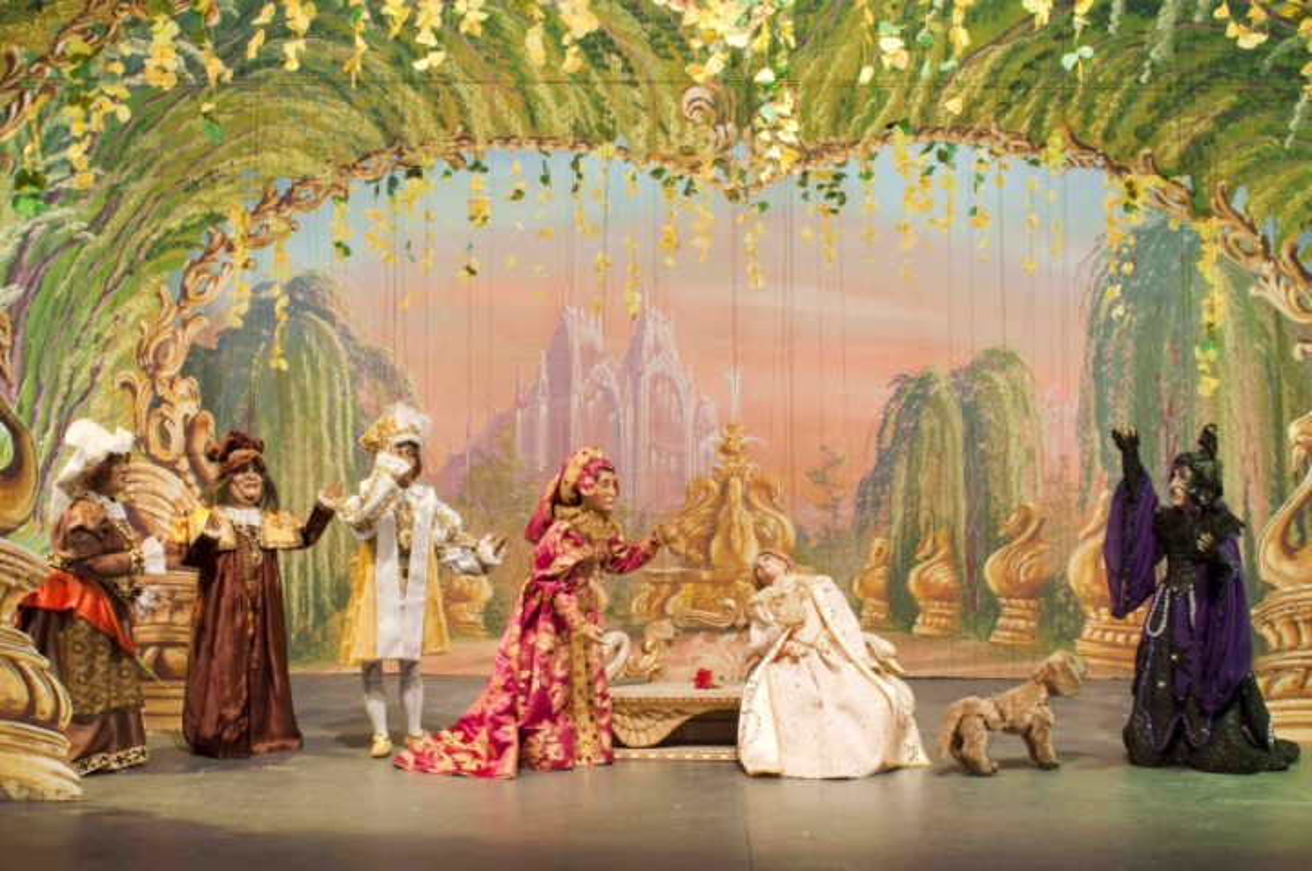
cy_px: 436
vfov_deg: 36.8
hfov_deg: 53.2
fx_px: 1310
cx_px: 656
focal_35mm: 36
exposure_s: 1
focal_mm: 24
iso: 100
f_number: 16
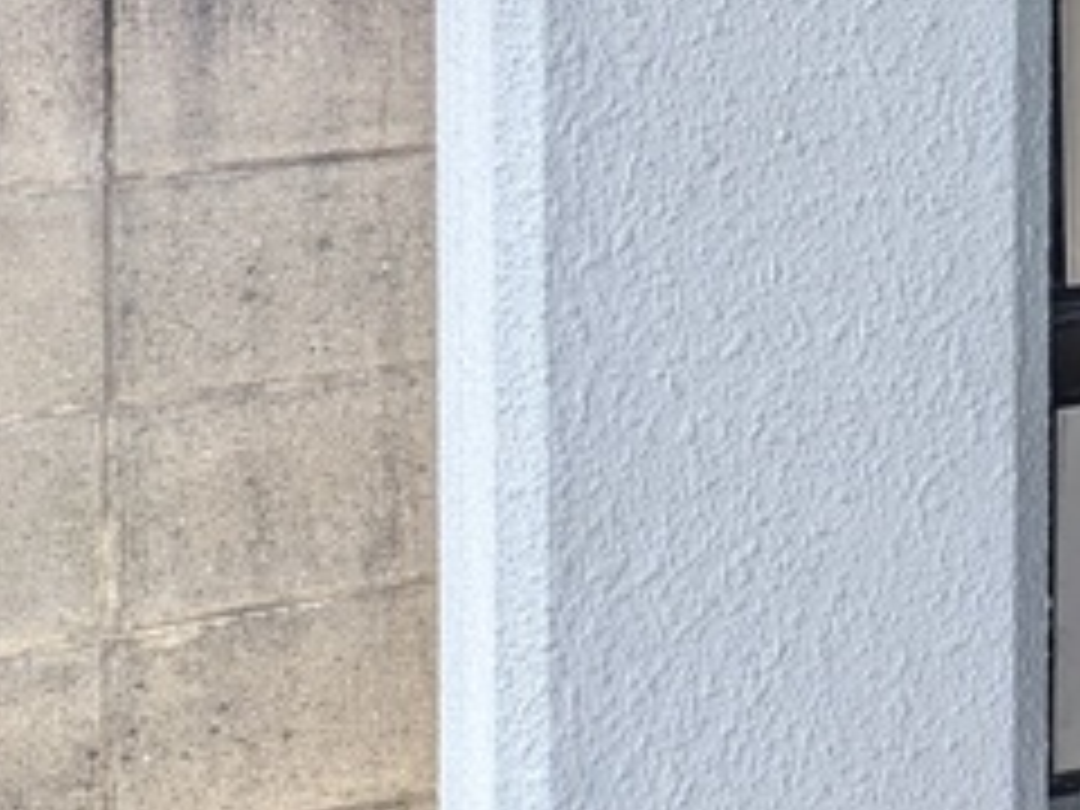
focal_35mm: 100
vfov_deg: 13.6
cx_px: 2038
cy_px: -513
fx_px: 3120
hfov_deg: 16.1
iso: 27
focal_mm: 5.43
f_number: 1.89
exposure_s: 1/205
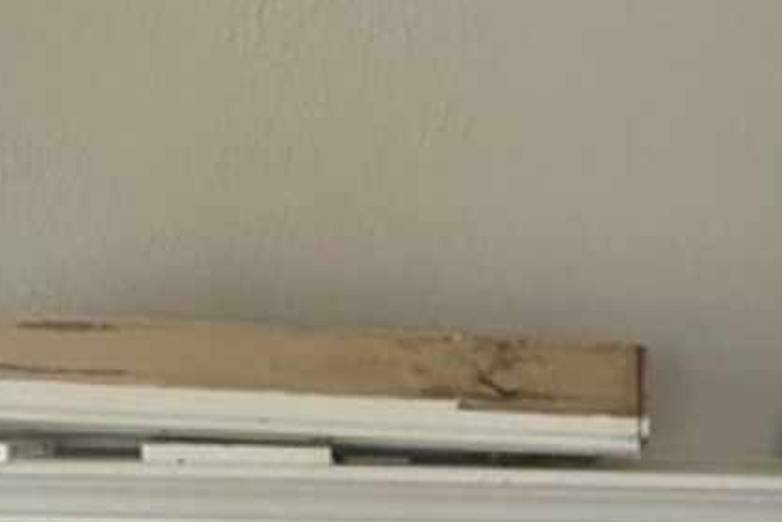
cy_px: 721
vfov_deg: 20.5
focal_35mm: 59
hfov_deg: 33.9
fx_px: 1282
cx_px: 433
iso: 500
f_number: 2.2
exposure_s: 1/60
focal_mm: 2.22
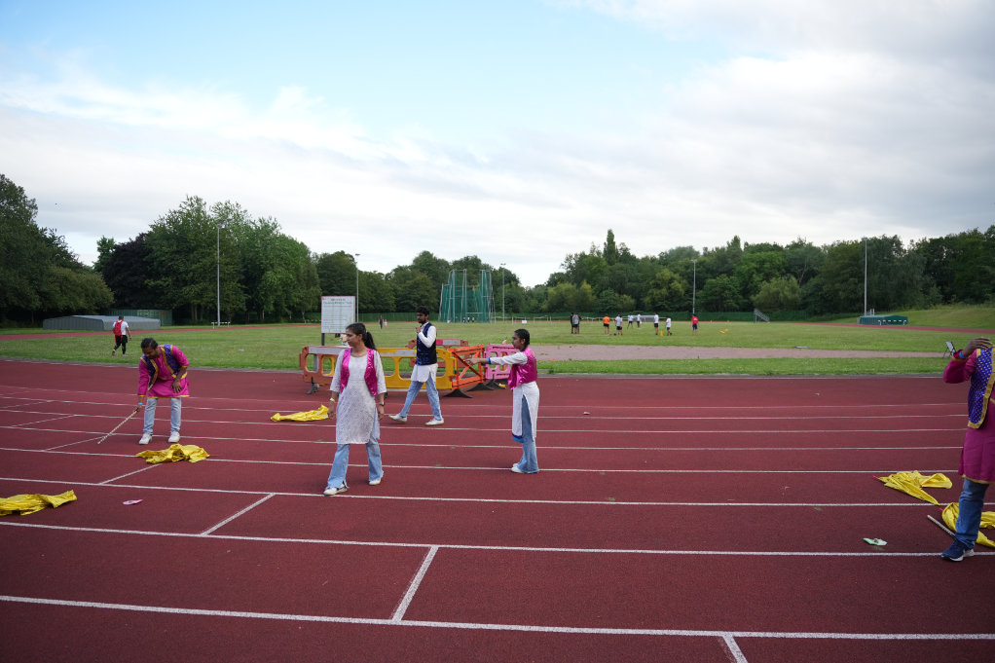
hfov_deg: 73.8
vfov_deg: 53.1
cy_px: 332
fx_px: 663
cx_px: 498
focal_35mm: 24
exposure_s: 1/1000
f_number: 2.8
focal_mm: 24
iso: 250
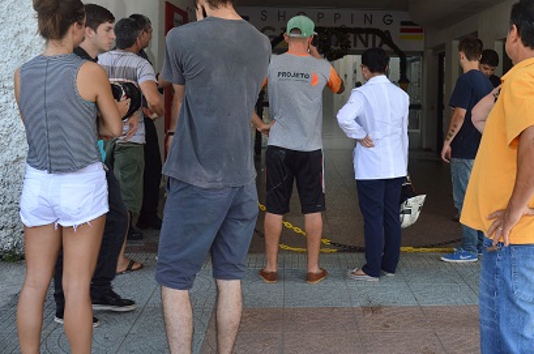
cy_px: 125
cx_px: 346
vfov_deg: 30.2
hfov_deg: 44.1
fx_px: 651
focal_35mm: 44
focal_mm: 20
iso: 100
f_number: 5
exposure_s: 1/200
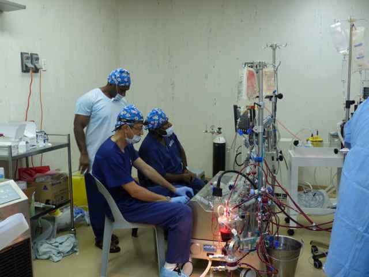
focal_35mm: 37
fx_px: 394
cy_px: 138
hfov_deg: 50.1
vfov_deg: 38.7
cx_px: 184
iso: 400
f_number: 2.8
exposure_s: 1/40
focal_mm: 6.6
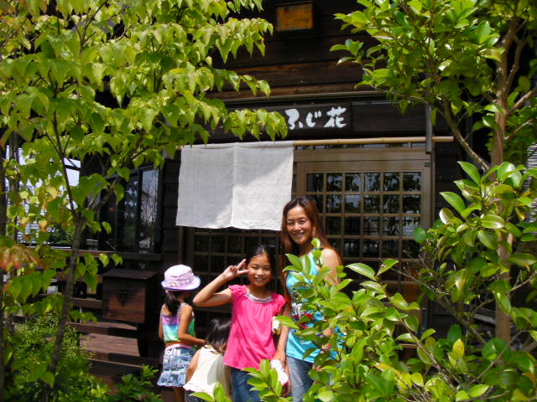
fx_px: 589
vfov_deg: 37.7
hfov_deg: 49.0
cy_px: 201
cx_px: 268
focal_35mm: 38
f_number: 4
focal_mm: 6.3
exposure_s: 1/268
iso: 50
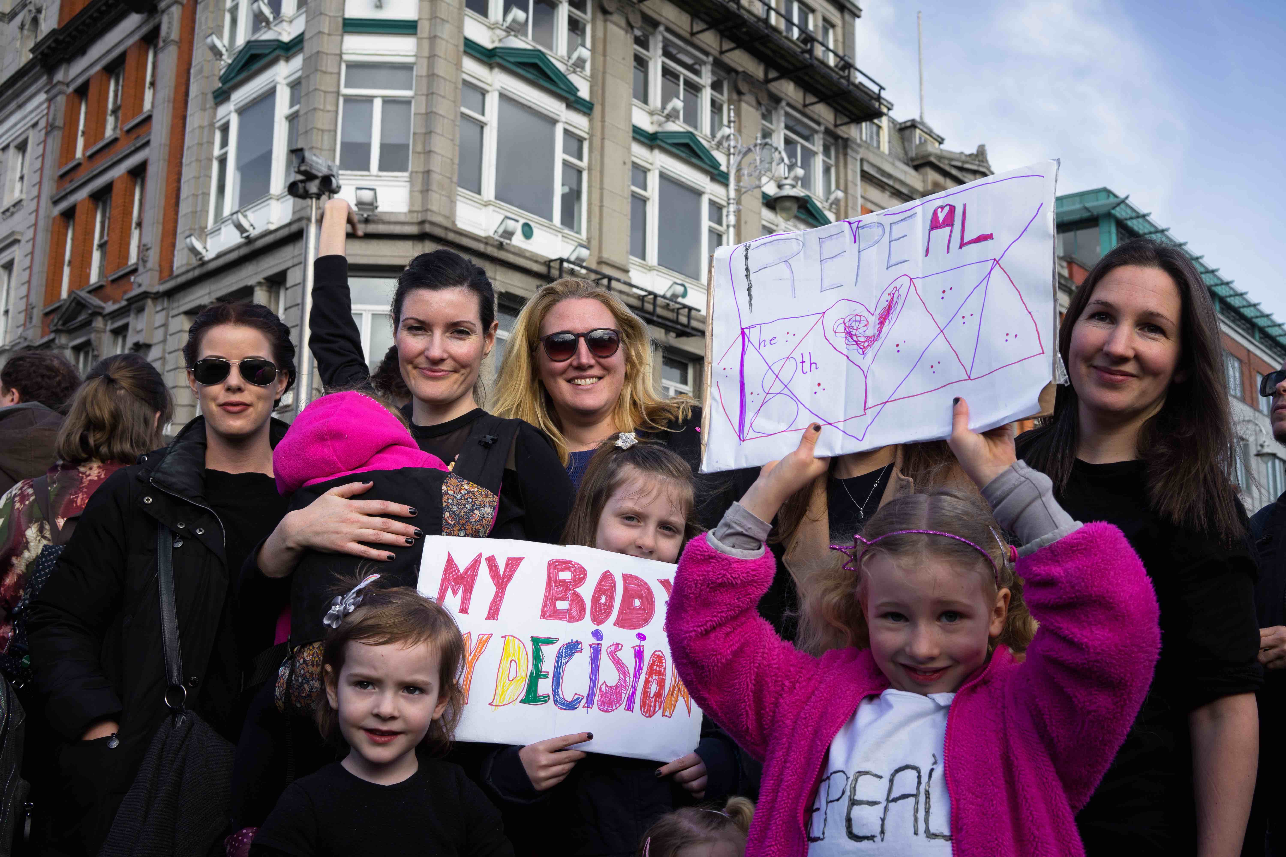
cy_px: 428
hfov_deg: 54.4
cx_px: 643
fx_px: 1250
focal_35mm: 35
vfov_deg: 37.9
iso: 100
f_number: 8
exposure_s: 1/125
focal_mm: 35
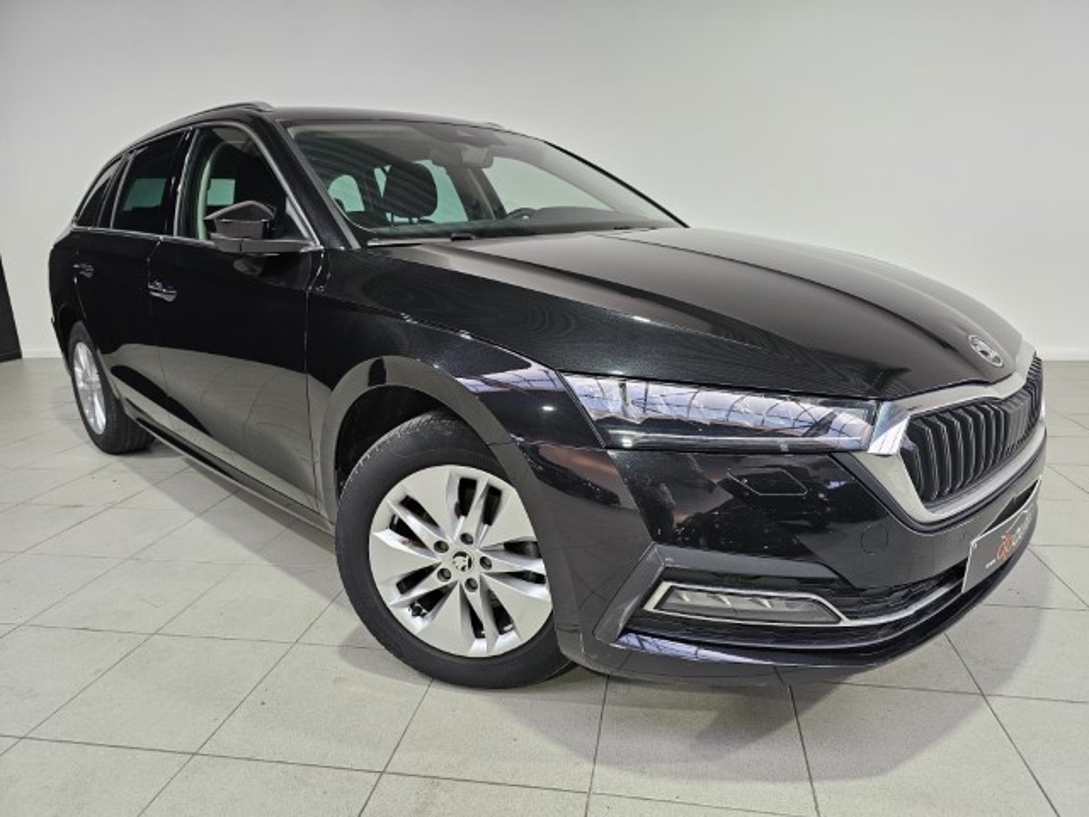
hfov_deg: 73.9
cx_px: 544
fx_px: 724
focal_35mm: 23
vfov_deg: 58.9
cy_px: 408
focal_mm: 6.3
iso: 200
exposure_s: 1/180
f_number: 1.7
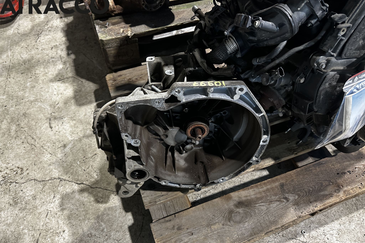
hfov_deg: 71.5
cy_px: 132
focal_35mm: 25
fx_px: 253
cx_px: 182
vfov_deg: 51.2
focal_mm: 6.86
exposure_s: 1/50
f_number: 1.78
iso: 200
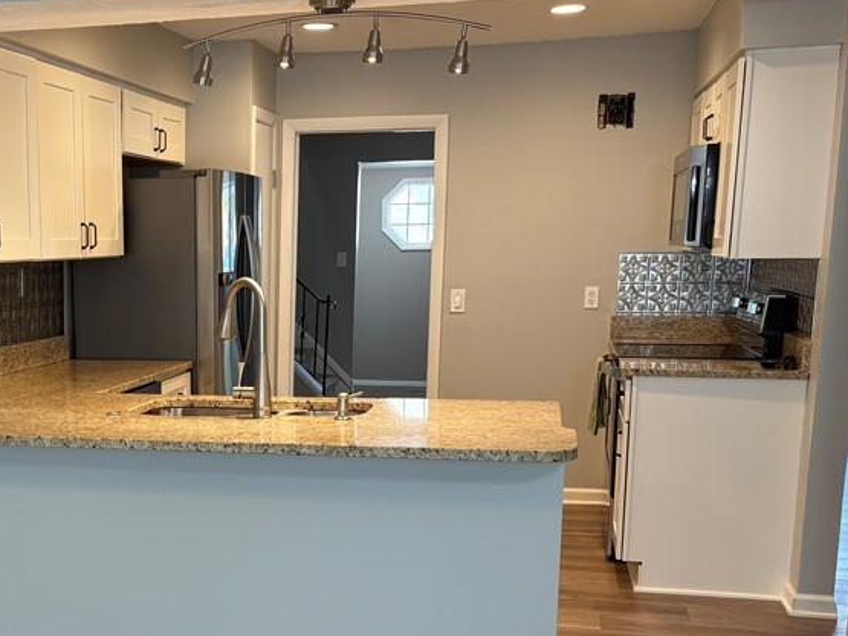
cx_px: 150
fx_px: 1176
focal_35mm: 48
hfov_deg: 38.0
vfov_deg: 29.9
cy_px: 448
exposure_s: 1/60
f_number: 1.6
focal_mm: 5.96
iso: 80
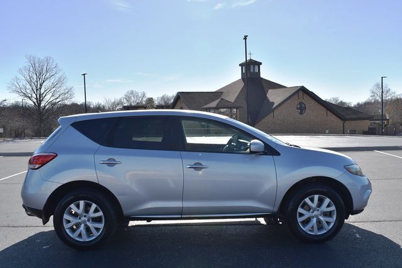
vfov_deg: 38.4
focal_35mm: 34
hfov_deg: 55.1
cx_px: 201
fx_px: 385
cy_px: 134
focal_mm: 23
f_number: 9
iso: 100
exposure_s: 1/320
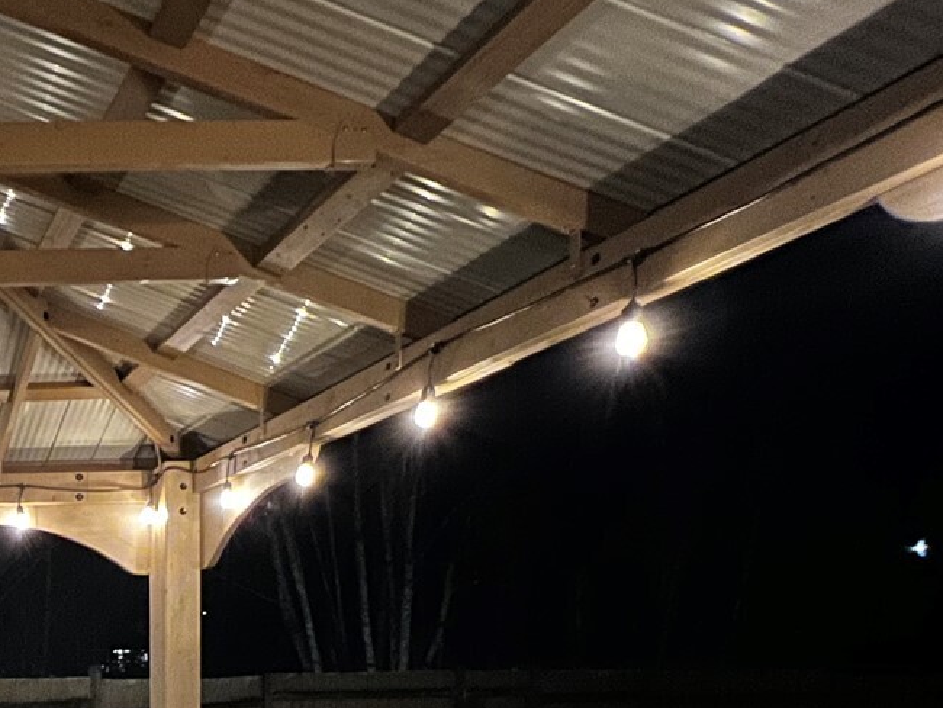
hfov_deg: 41.0
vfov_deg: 38.9
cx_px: -168
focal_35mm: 32
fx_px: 872
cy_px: 714
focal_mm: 1.57
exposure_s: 1/15
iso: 640
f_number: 1.8
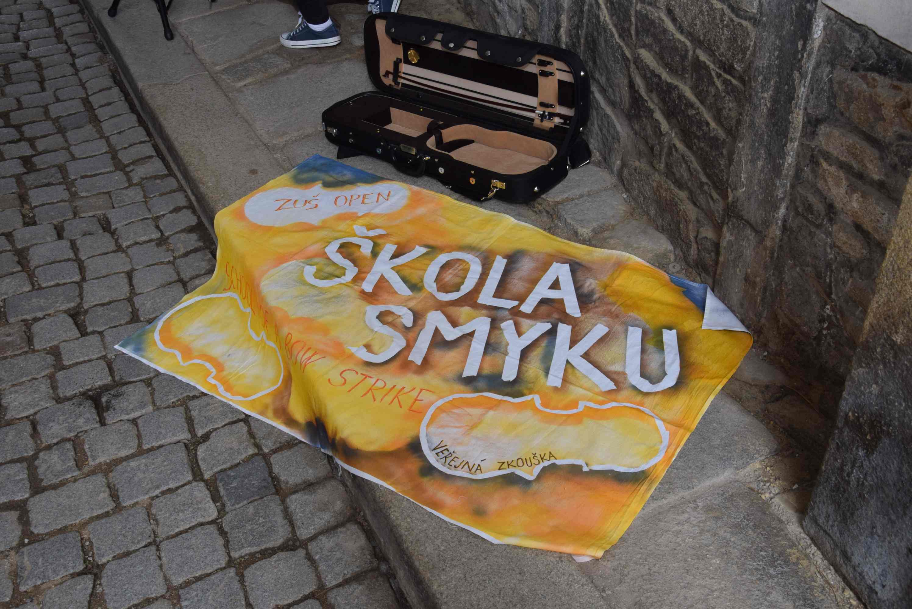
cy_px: 304
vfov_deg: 35.6
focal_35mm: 38
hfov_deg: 51.2
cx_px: 456
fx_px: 951
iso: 400
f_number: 9
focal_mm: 25
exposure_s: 1/125
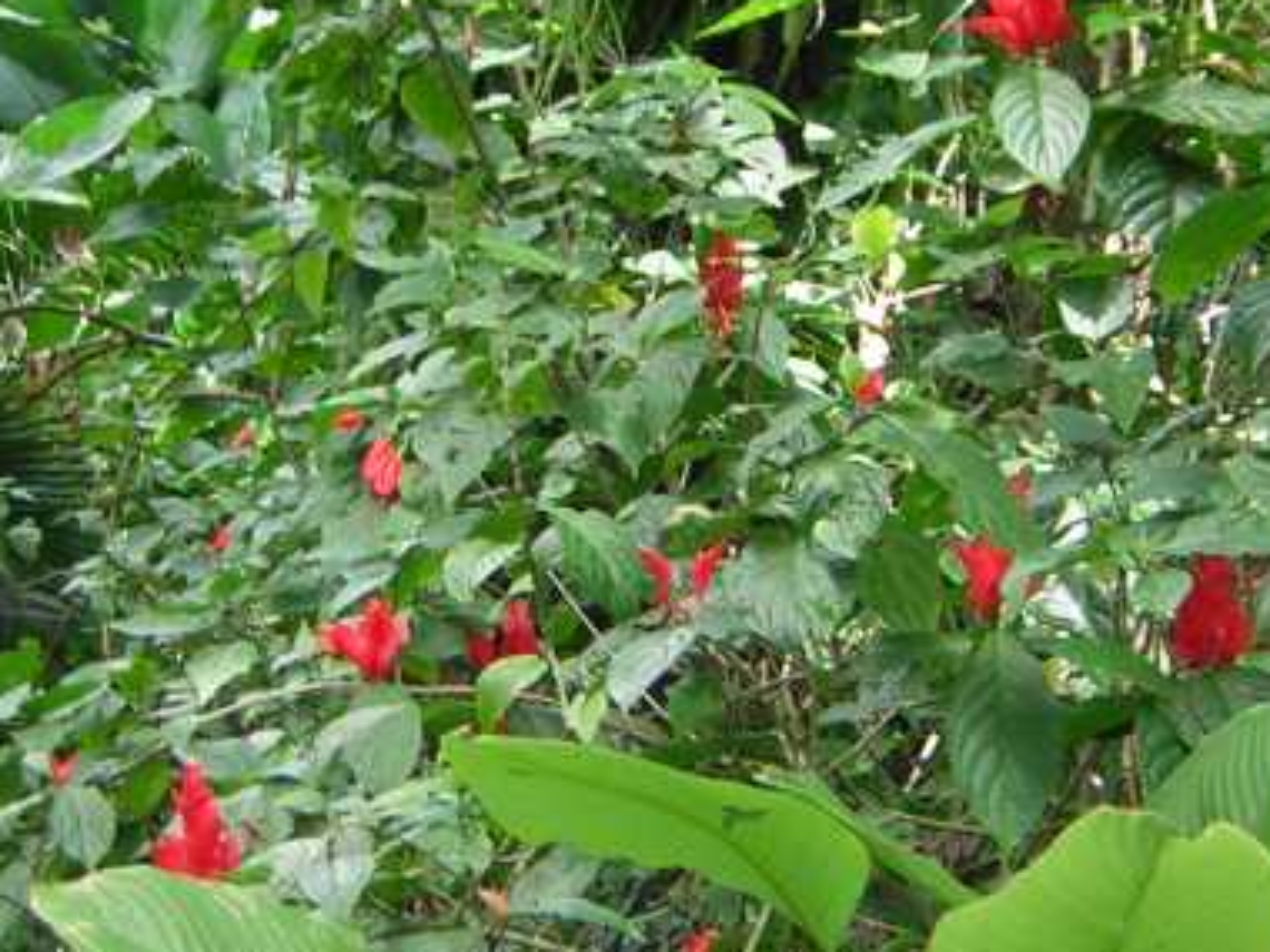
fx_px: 3229
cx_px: 742
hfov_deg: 22.2
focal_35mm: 88
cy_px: 523
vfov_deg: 16.8
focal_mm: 7.1
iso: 52
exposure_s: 1/30
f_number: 3.2
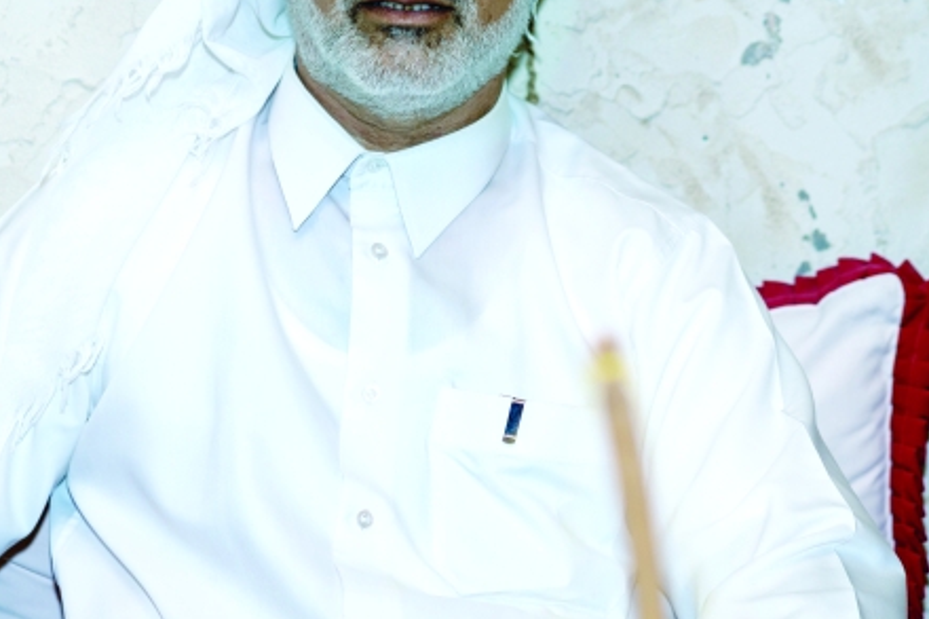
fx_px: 4978
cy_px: 232
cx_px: 395
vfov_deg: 7.1
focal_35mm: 193
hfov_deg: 10.7
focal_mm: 85
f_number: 2.8
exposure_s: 1/100
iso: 200
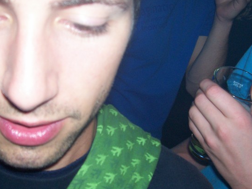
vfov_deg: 29.1
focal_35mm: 50
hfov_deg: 38.1
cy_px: 101
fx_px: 364
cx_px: 108
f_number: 2.7
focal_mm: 5.6
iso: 140
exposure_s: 1/112
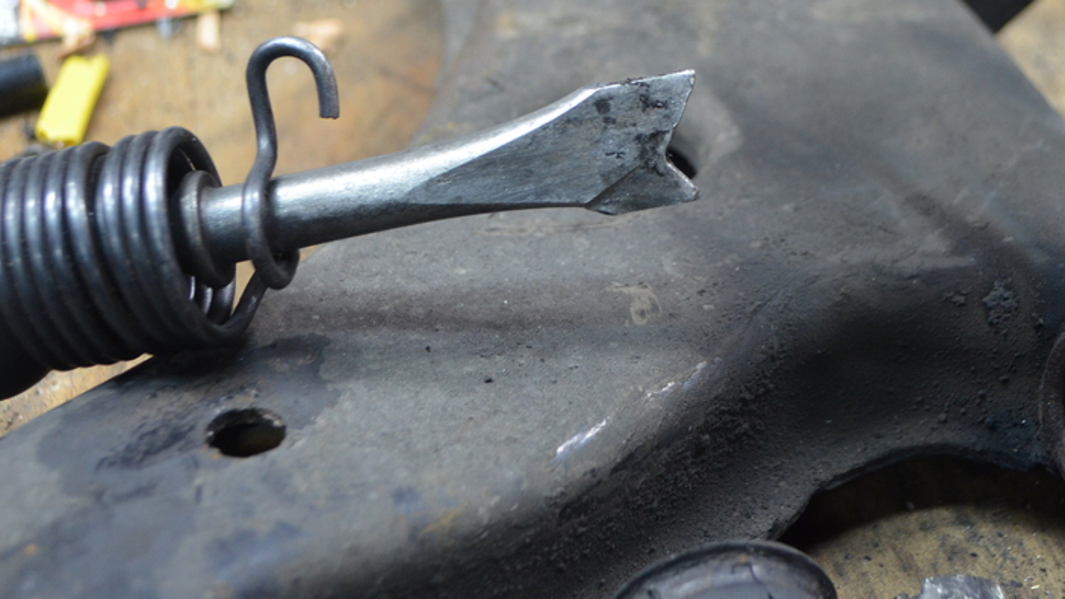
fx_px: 1800
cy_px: 208
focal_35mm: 64
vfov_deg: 18.9
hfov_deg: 32.9
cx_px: 587
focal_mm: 29
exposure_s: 1/30
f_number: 4.5
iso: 1100
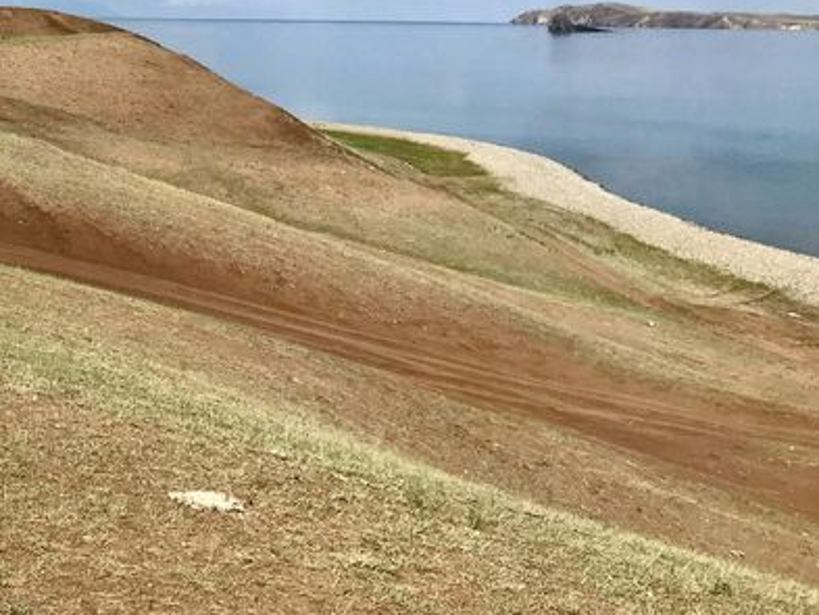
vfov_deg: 25.0
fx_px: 1349
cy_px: 81
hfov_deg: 31.9
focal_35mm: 57
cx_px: 63
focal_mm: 3.99
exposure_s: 1/4000
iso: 20
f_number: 1.8
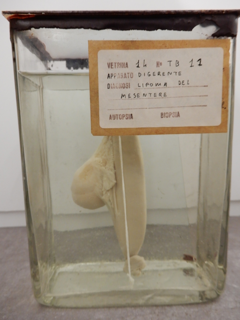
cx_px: 120
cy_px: 160
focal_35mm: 24
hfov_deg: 56.8
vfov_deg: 71.6
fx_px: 222
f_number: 3.4
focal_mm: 4.3
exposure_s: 1/30
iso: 320
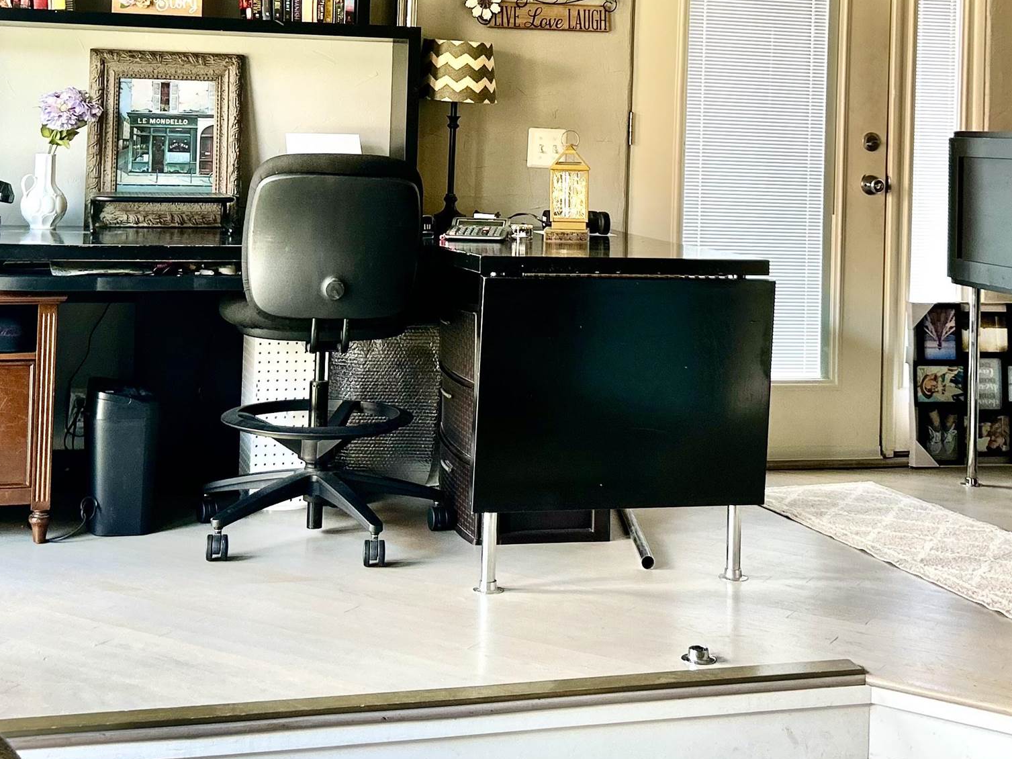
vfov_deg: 26.6
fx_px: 1549
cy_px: 79
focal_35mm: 53
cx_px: 494
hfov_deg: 36.2
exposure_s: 1/60
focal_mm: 5.7
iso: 100
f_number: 1.5
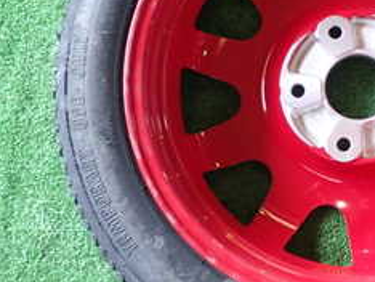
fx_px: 889
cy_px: 96
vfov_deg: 18.0
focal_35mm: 82
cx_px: 349
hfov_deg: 23.1
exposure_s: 1/60
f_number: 2.4
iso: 200
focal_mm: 5.79
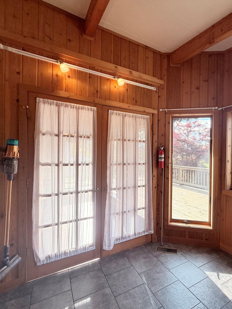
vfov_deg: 84.7
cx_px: 164
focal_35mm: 19
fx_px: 170
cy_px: 156
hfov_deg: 65.8
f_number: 2.2
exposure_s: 1/120
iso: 64
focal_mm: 2.22
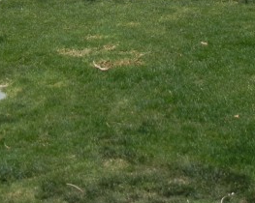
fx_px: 860
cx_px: 84
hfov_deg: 16.8
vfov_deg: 12.8
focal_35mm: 114
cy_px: -102
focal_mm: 5.4
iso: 160
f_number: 7
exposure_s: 1/656
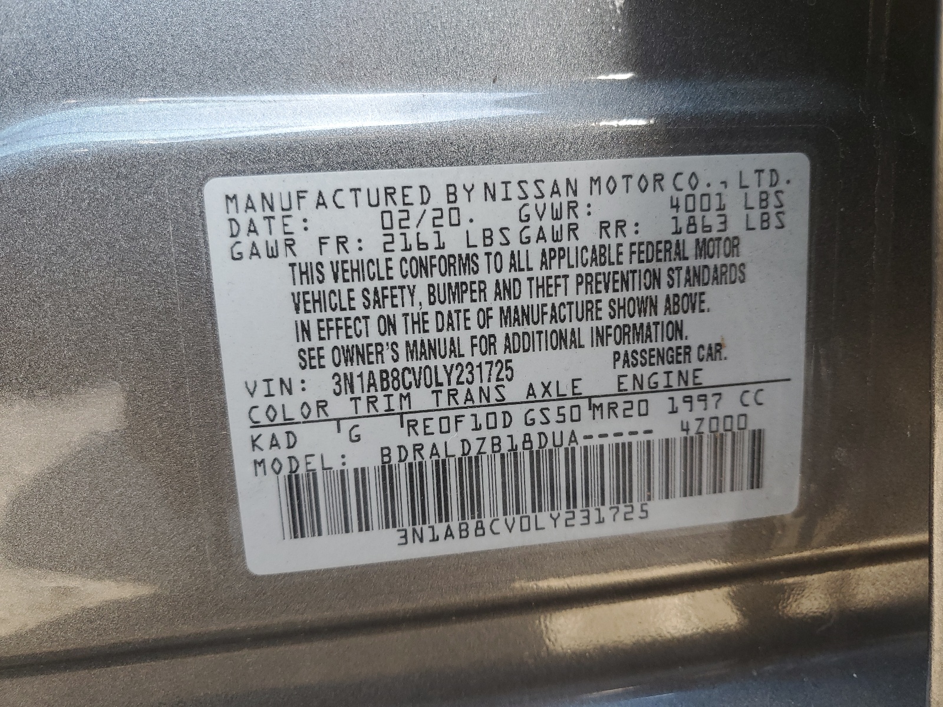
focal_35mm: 26
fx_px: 708
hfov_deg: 67.3
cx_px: 472
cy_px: 354
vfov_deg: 53.1
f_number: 1.5
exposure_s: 1/120
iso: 55
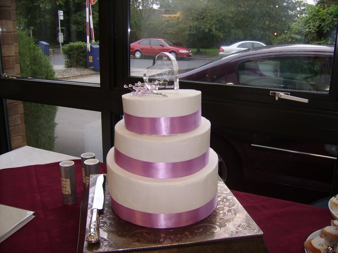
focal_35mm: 35
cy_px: 126
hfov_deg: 52.6
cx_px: 169
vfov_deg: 40.7
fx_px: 342
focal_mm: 5.95
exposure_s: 1/30
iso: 50
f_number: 2.8
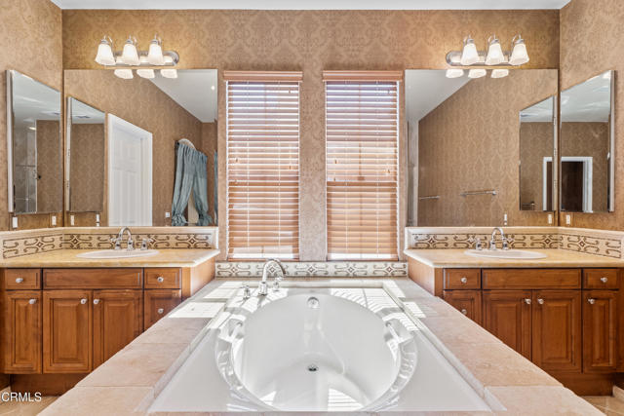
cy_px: 208
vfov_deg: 67.4
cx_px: 312
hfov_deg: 90.0
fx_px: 312
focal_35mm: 18
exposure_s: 1/3
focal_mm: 18
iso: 250
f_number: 9
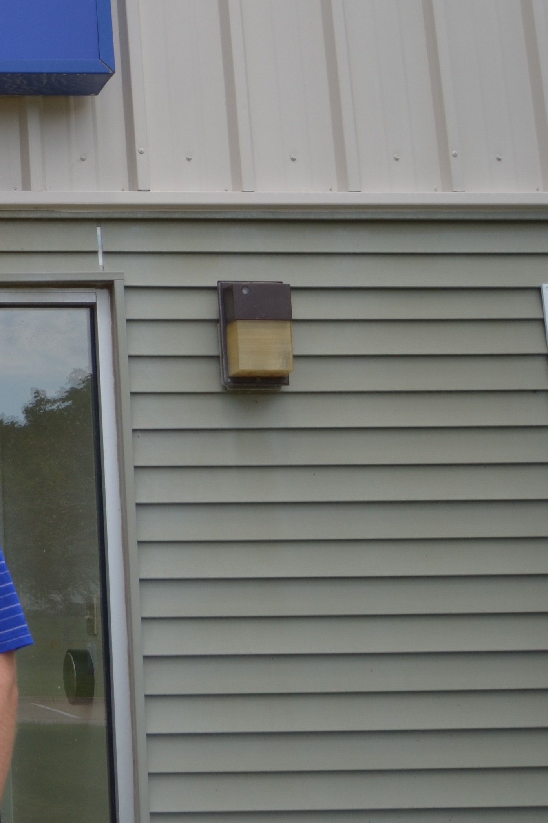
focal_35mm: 66
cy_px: 258
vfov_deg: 30.2
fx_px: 1507
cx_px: -292
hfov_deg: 18.2
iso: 100
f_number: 3.5
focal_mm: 20
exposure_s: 1/800
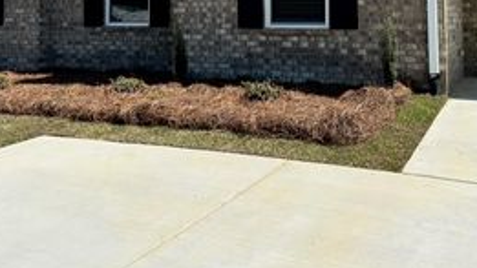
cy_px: -23
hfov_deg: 41.3
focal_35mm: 50
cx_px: 239
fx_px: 633
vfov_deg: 22.7
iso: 80
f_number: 1.78
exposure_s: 1/5848
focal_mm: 6.86
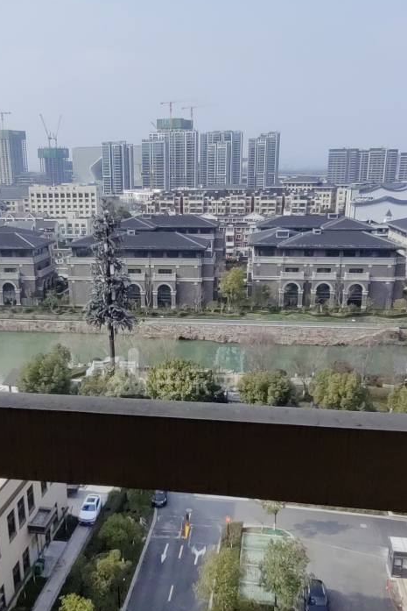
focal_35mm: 35
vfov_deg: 54.0
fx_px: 593
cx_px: 170
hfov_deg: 37.8
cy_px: 373
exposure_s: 1/1724
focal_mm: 1.68
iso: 50
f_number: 2.2
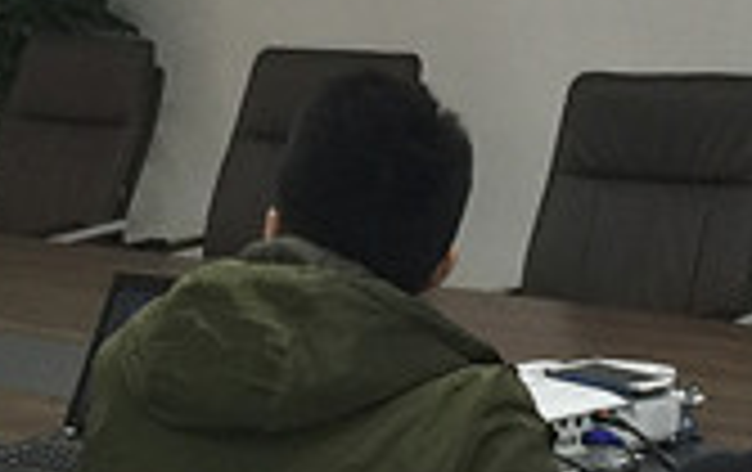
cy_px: 162
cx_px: 437
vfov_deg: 9.0
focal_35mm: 147
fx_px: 3018
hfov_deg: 14.2
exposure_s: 1/17
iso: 100
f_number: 2.2
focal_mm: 4.15
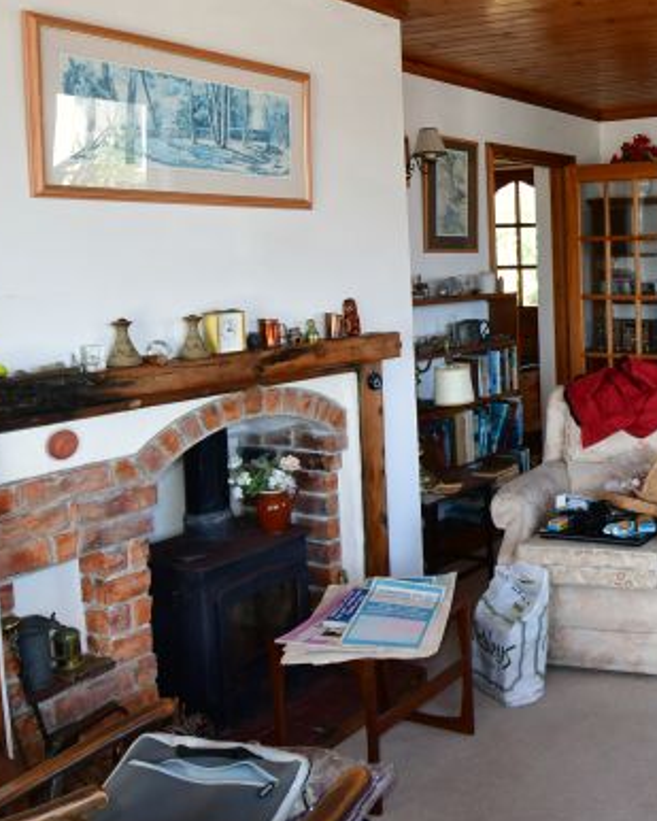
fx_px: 850
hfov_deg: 37.0
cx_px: 683
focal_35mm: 35
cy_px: 322
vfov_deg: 51.1
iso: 800
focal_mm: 12
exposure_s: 1/80
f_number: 6.3
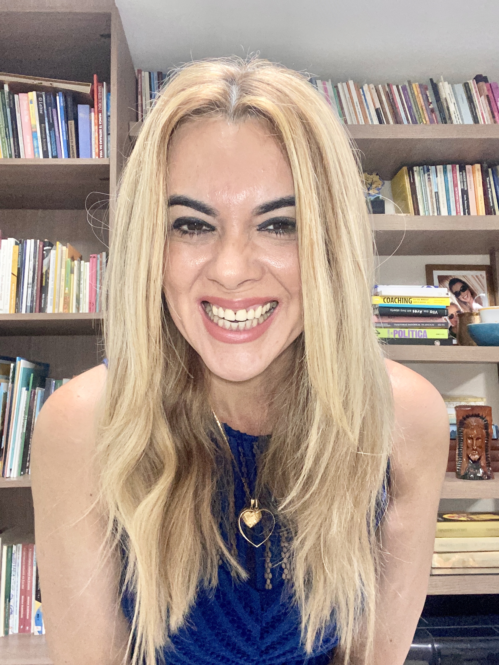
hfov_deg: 46.8
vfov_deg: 60.0
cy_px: 332
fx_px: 577
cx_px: 250
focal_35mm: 30
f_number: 2.2
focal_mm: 2.71
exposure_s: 1/40
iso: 320
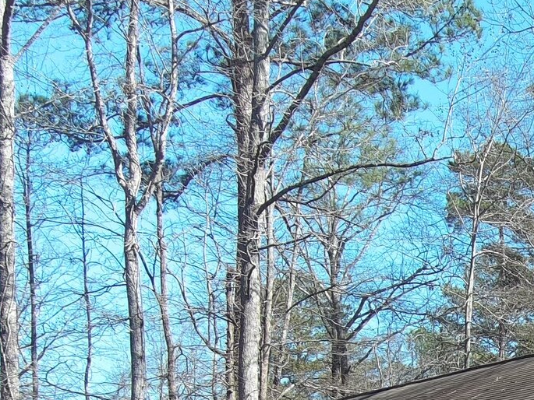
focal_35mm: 125
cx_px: 953
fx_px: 1929
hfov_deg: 14.0
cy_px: 738
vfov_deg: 11.0
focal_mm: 10.57
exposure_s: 1/25.1
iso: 145
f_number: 2.8
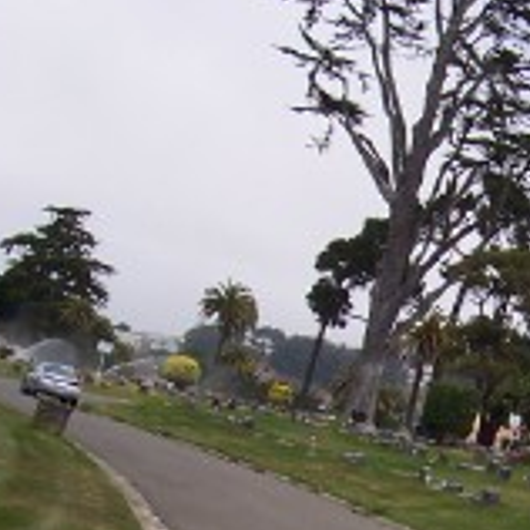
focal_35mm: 105
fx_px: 1819
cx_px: 592
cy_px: 570
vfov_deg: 16.1
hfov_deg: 16.1
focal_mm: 5.6
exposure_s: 1/750
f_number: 5.6
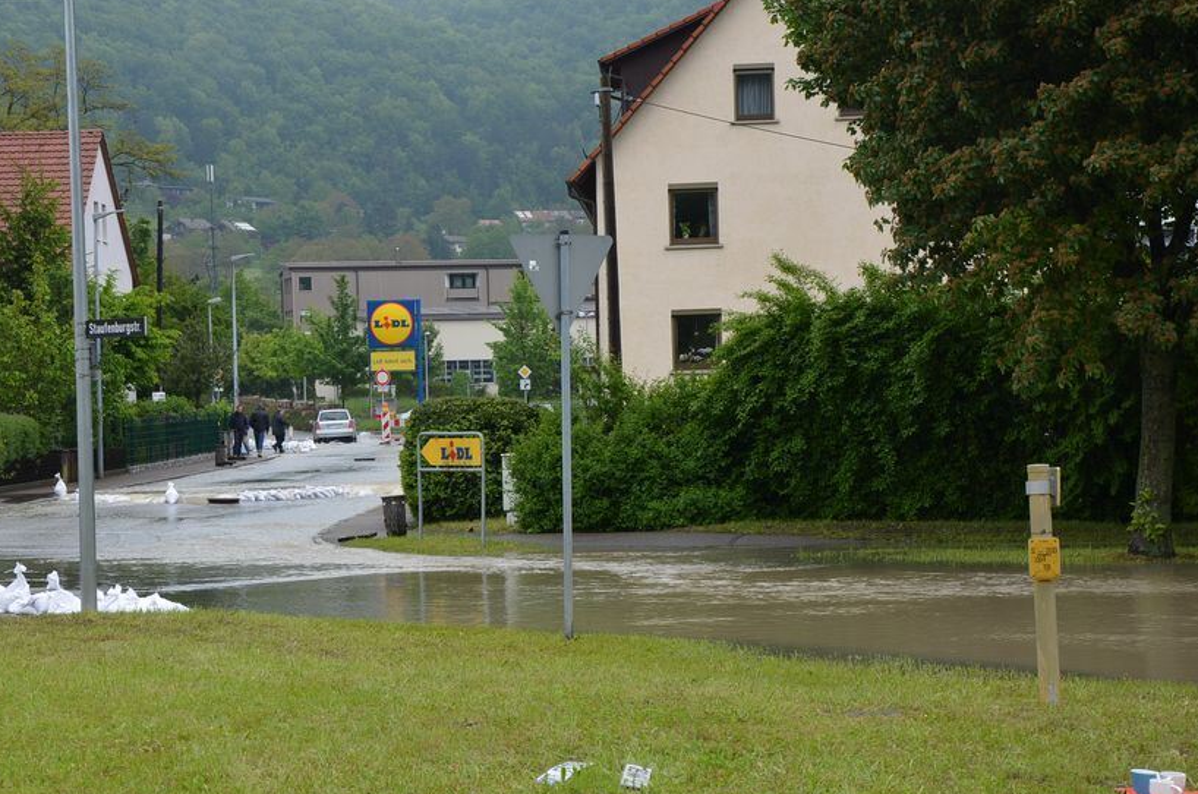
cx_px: 511
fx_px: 2923
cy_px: 428
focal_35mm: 88
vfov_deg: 15.5
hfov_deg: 23.1
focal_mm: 48
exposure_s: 1/160
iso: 100
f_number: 6.3
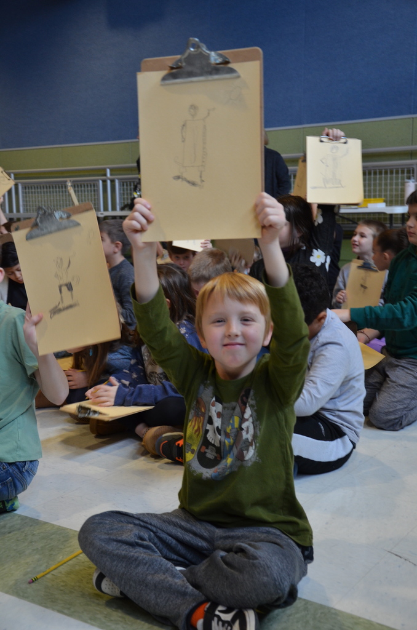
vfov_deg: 43.7
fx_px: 786
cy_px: 315
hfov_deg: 29.7
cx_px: 208
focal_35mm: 45
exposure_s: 1/40
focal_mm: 30
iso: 800
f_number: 4.2
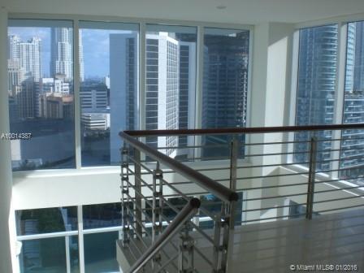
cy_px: 136
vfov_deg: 37.7
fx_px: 400
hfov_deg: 49.0
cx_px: 182
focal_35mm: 38
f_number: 4.4
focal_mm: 6.3
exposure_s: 1/320
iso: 50
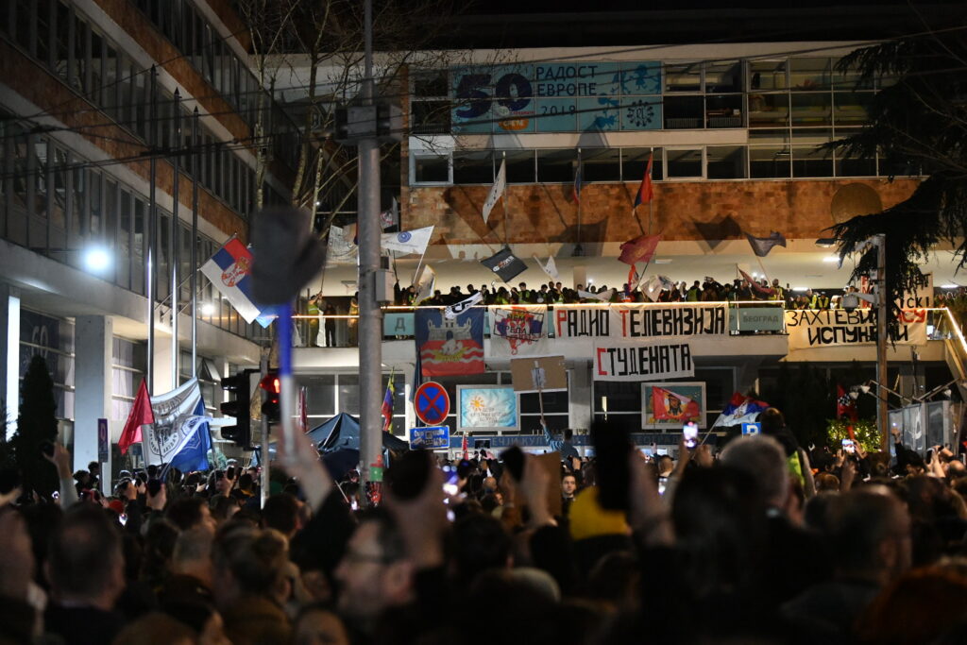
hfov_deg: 28.8
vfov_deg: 19.5
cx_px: 484
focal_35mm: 70
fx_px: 1880
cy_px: 322
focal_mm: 70
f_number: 2.8
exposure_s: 1/160
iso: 6400
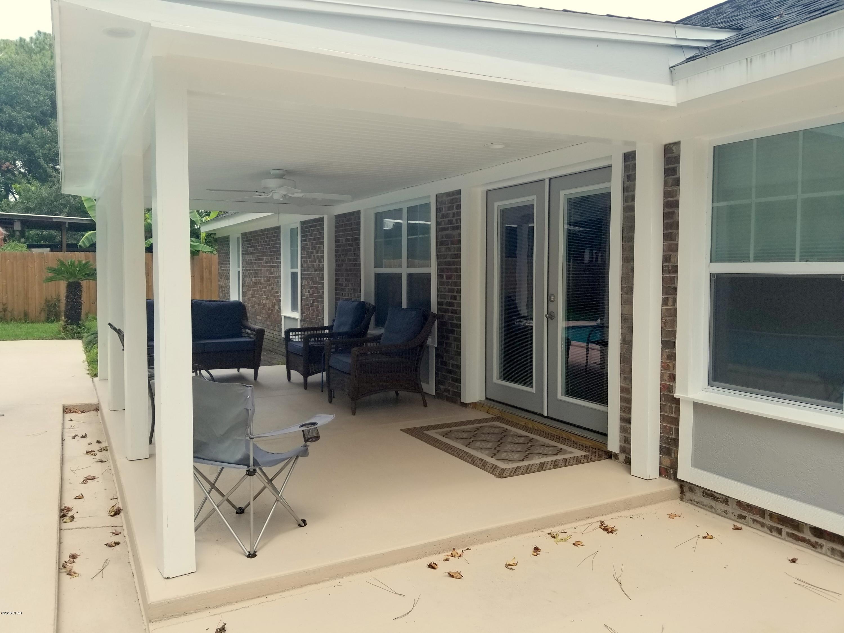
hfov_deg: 67.3
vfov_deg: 53.1
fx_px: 634
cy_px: 316
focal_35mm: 26
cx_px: 422
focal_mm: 4.25
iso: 50
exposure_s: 1/768
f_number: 1.7
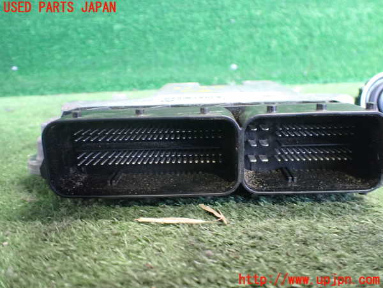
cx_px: 192
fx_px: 332
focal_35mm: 30
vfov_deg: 46.8
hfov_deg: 60.0
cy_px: 144
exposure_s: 1/30
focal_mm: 5.4
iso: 1250
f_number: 2.3
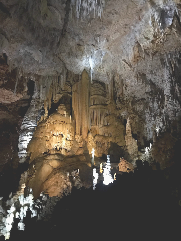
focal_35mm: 28
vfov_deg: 63.4
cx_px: 90
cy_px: 120
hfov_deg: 49.8
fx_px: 195
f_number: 1.8
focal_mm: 3.99
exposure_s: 1/4
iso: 200
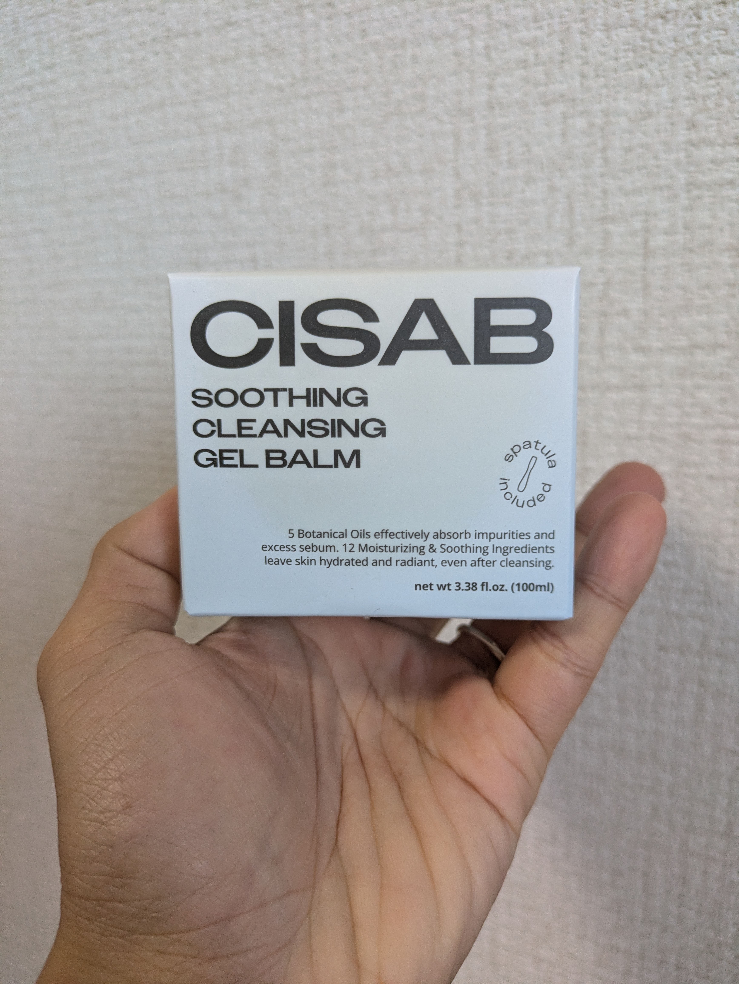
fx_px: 711
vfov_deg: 69.4
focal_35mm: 25
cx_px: 370
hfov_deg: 54.9
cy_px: 492
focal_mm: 5.43
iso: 202
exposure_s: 1/100
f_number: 1.89
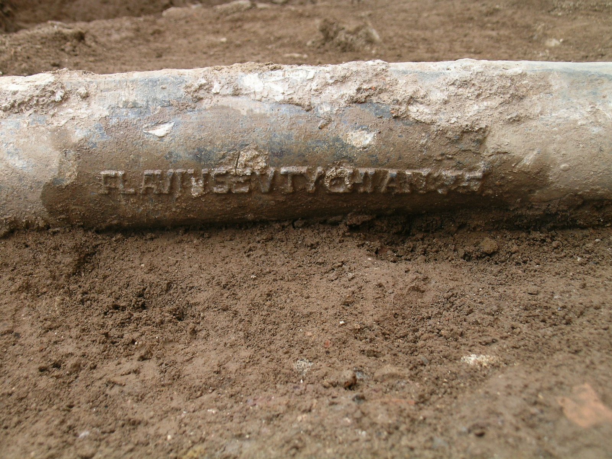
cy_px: 230
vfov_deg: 29.1
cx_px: 306
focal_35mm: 50
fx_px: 884
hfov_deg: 38.2
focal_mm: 10.3
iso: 50
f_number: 4.3
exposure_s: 1/98.5
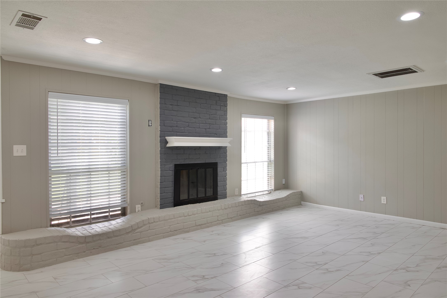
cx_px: 224
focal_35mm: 24
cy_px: 149
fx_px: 298
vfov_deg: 53.2
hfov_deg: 73.7
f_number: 13
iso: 200
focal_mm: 24
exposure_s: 1/6
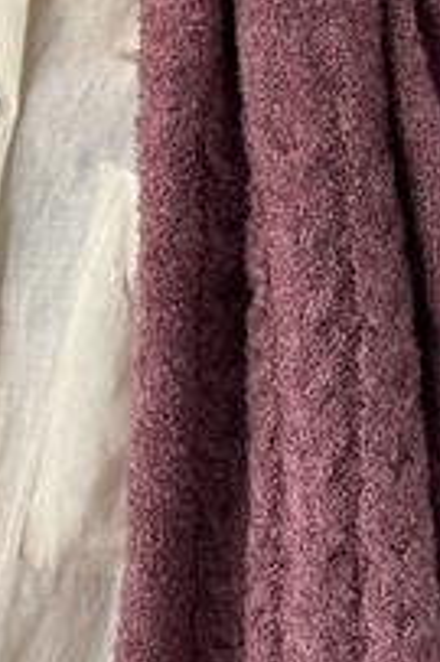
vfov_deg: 15.0
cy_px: -184
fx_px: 2406
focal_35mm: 131
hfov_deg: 10.4
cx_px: 52
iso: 50
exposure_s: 1/168
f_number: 1.78
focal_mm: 6.76
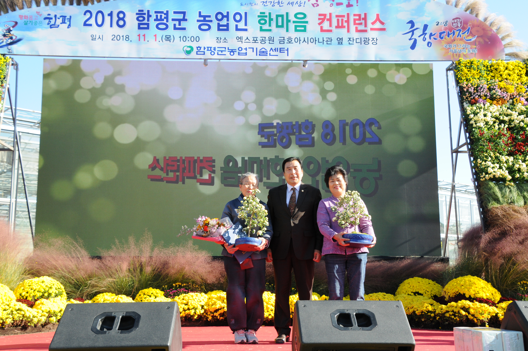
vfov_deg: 31.8
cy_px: 176
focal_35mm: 42
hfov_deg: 46.4
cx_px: 264
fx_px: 615
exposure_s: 1/250
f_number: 8
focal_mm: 28
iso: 400
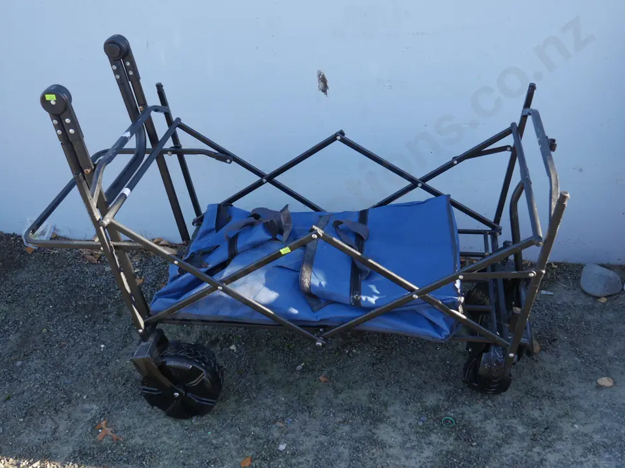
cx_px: 318
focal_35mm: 43
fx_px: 776
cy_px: 227
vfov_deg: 33.6
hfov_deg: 43.9
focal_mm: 20
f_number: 4.4
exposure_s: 1/100
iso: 200
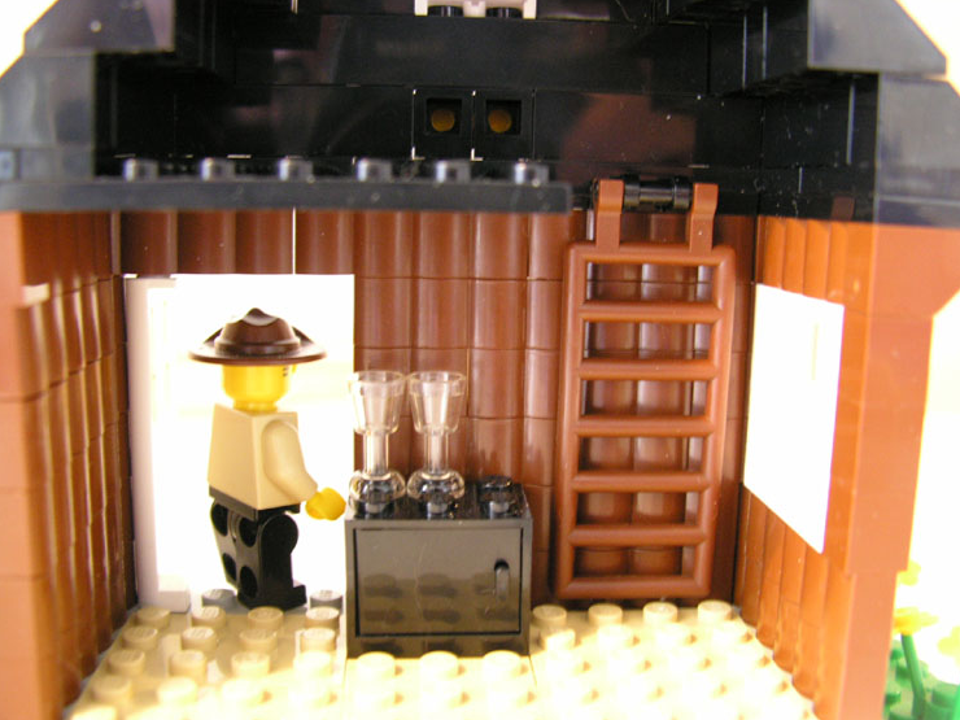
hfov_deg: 46.8
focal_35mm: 40
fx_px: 1109
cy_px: 385
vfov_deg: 35.9
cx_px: 485
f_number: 2.8
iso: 200
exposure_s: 1/1.2
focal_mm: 9.5
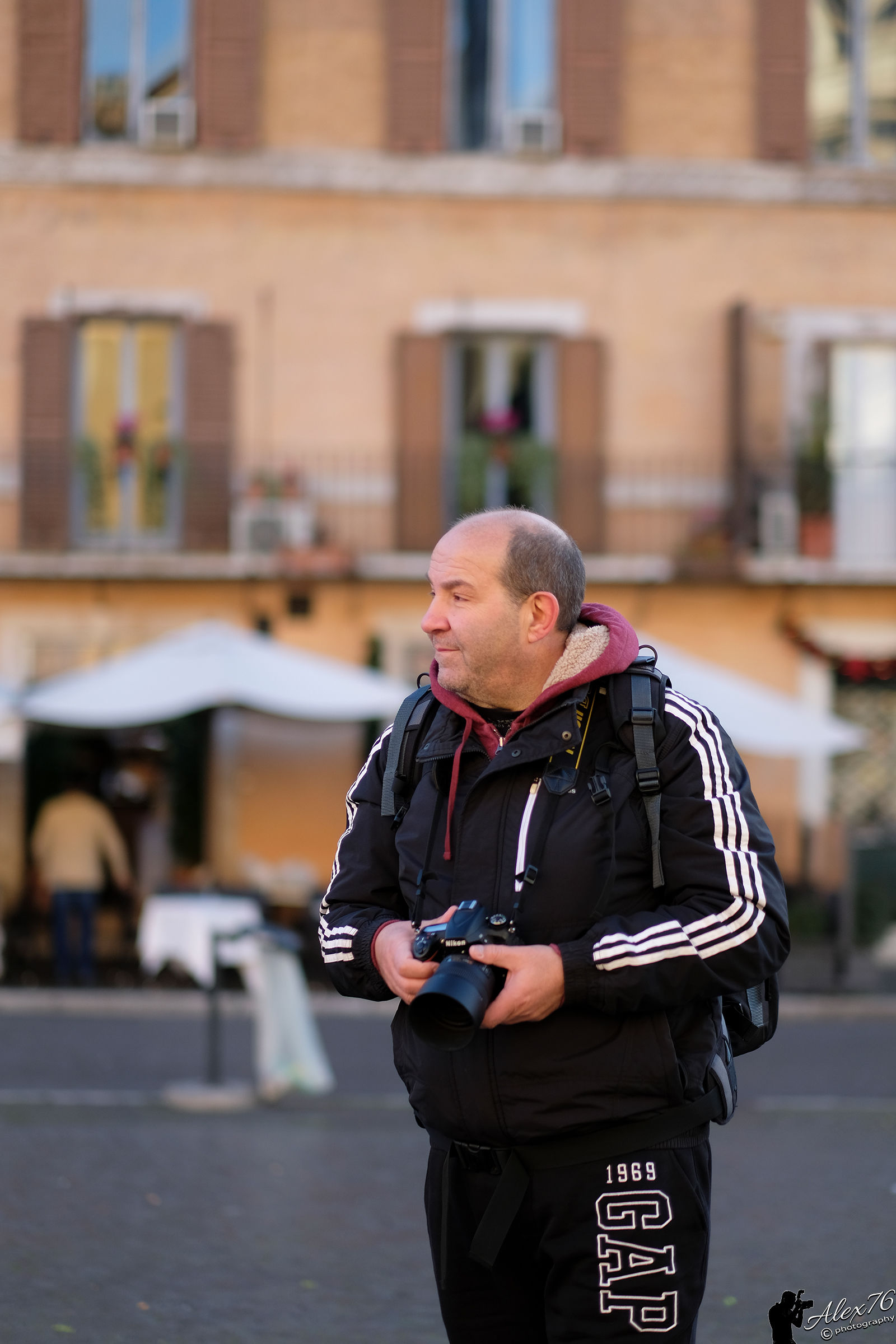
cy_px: 672
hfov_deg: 16.3
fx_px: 3136
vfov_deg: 24.2
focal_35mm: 84
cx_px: 448
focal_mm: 56
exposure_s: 1/1800
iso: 200
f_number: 1.2
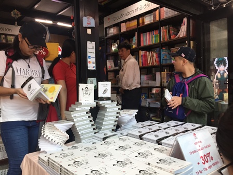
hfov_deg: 61.7
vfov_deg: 48.2
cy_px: 88
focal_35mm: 29
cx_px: 116
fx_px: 195
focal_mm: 4.15
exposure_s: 1/33
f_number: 2.2
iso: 32
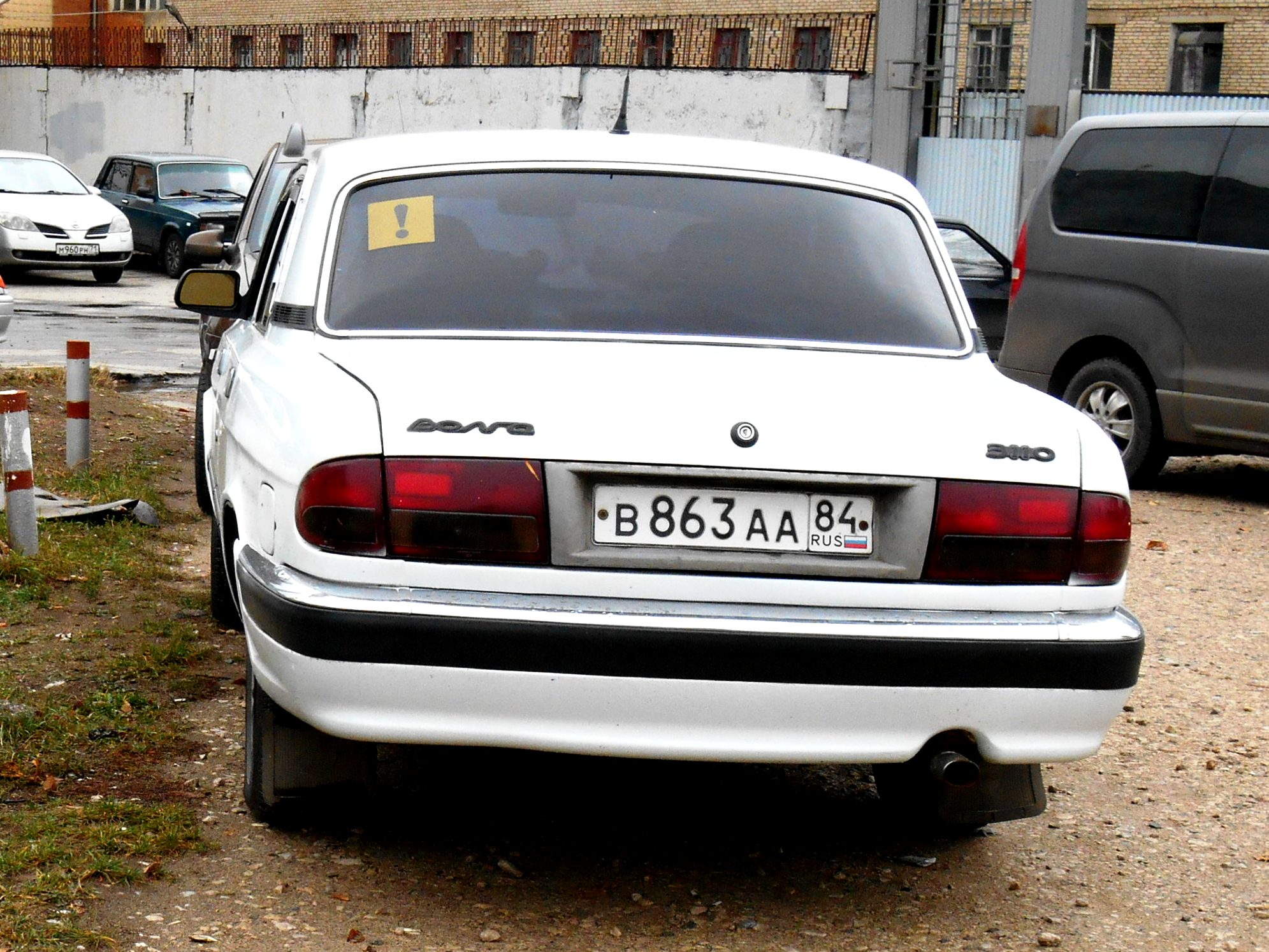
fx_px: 1687
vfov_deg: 31.5
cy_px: 476
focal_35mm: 46
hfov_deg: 41.2
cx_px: 634
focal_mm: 8.3
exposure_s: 1/250
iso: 250
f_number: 4
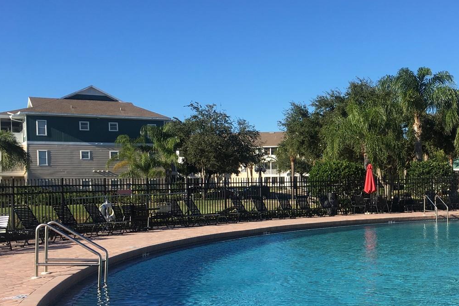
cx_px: 356
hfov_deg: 39.7
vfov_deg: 27.9
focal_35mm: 48
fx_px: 612
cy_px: 199
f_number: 2.2
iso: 25
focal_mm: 4.15
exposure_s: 1/1326
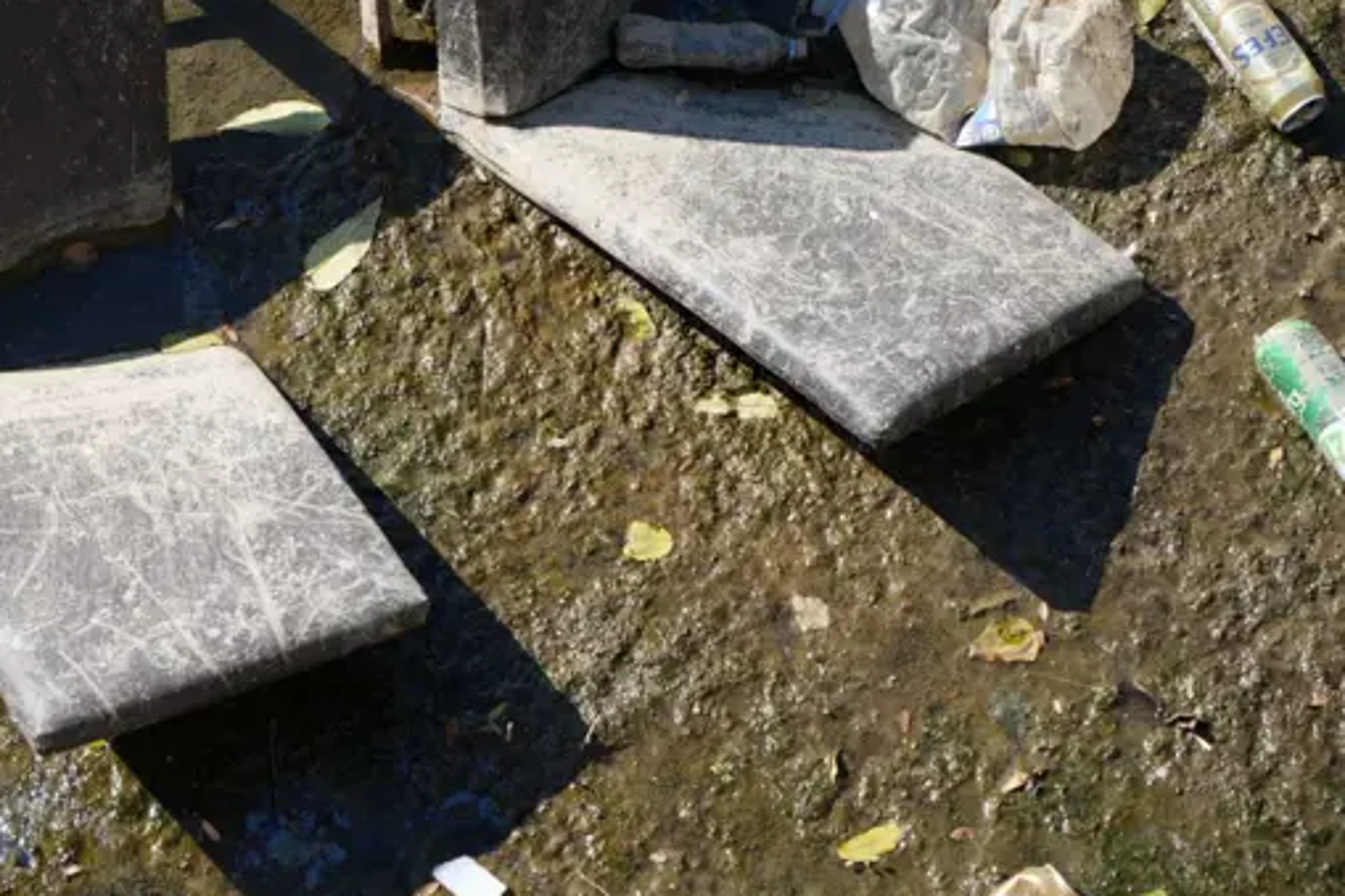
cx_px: 256
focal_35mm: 121
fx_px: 4519
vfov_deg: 11.3
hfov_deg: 16.8
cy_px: 177
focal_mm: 70
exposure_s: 1/500
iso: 100
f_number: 4.5
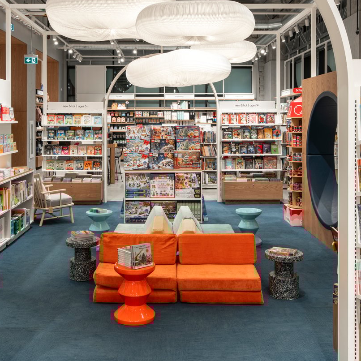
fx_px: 484
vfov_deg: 40.9
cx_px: 161
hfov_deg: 40.9
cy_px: 167
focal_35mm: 41
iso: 64
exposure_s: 1/2
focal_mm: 19
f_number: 11
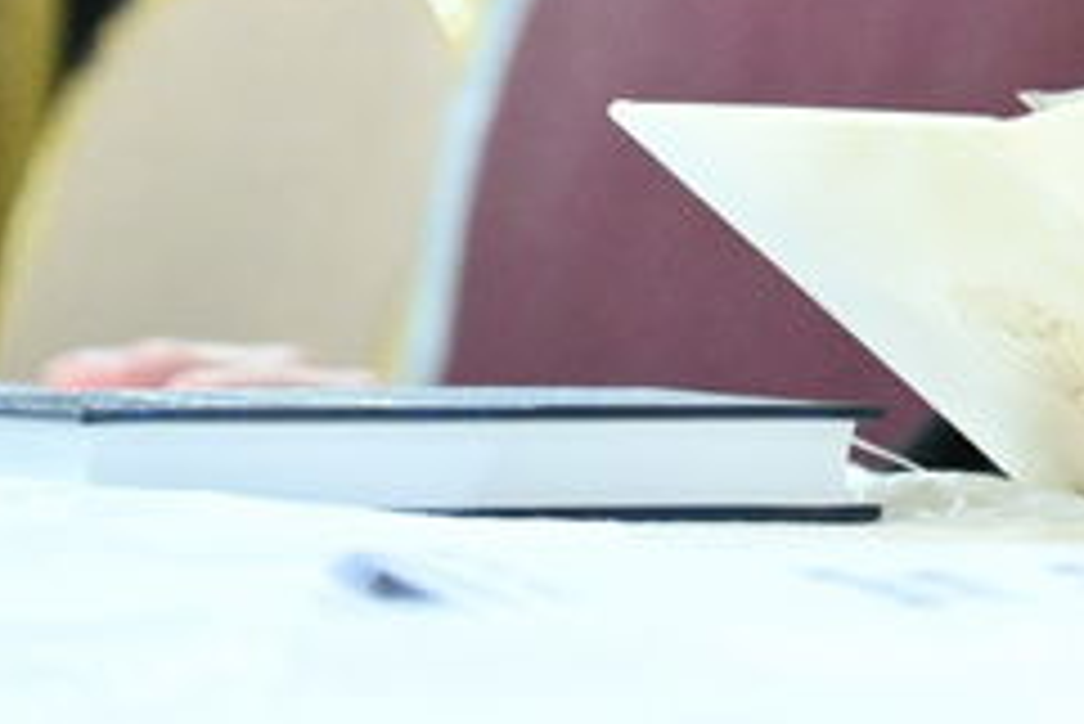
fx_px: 18017
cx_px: 2532
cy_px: -1234
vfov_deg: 2.3
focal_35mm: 598
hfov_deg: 3.4
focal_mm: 103
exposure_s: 1/200
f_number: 4
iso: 4000
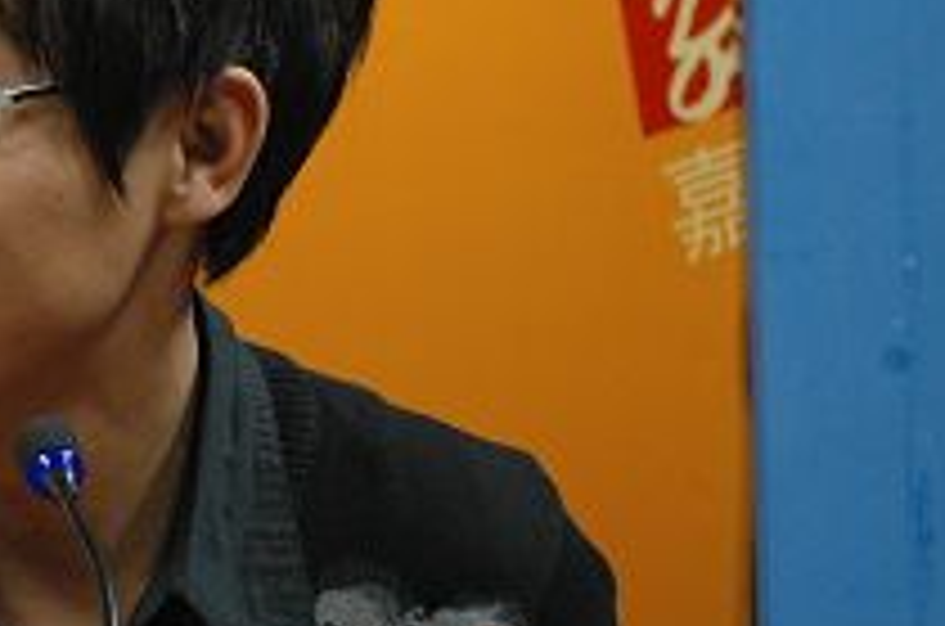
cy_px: 279
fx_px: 7490
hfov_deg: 7.2
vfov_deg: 4.8
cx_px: -108
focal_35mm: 286
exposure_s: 1/60
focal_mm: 80
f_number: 5.6
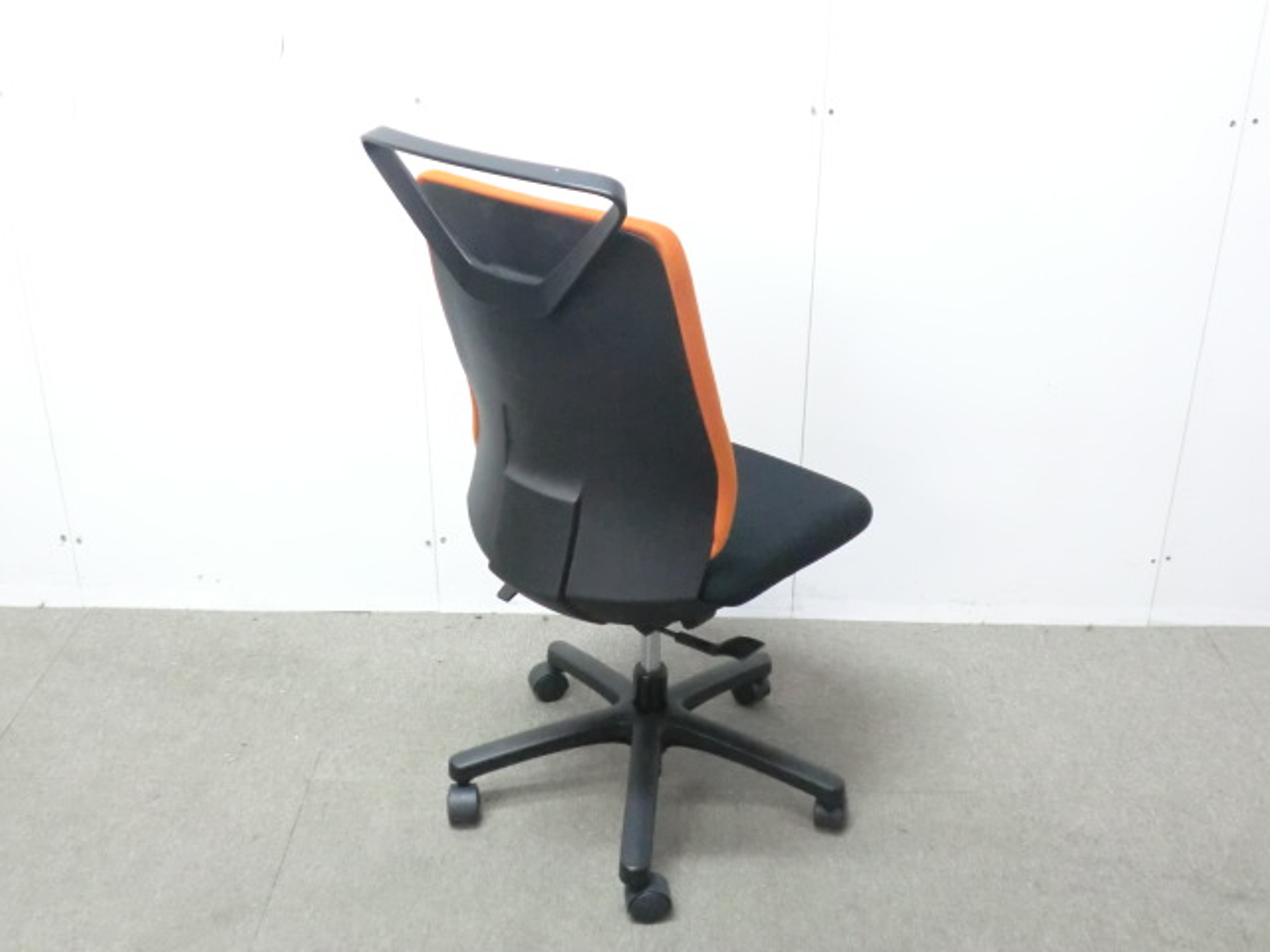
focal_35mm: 38
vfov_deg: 37.7
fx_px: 1394
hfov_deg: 49.0
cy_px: 476
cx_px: 635
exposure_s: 1/20
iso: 800
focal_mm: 6.9
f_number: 3.9
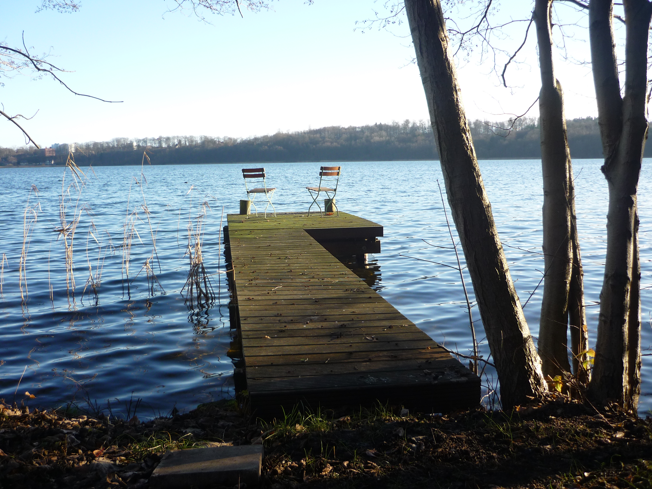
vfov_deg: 42.9
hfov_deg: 55.4
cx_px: 326
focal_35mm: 33
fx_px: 622
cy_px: 244
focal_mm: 5.5
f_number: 2.8
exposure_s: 1/400
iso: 100
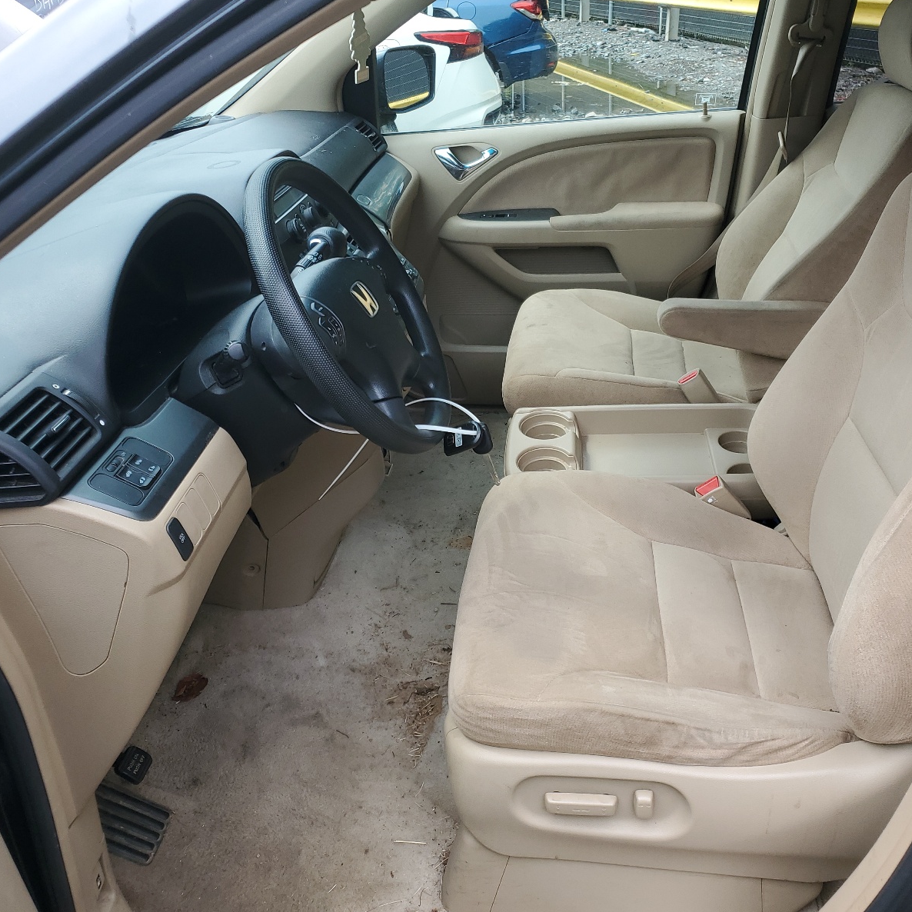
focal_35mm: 31
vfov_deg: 52.5
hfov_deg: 52.3
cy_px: 452
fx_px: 924
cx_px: 525
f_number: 1.5
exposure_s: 1/455
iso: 50
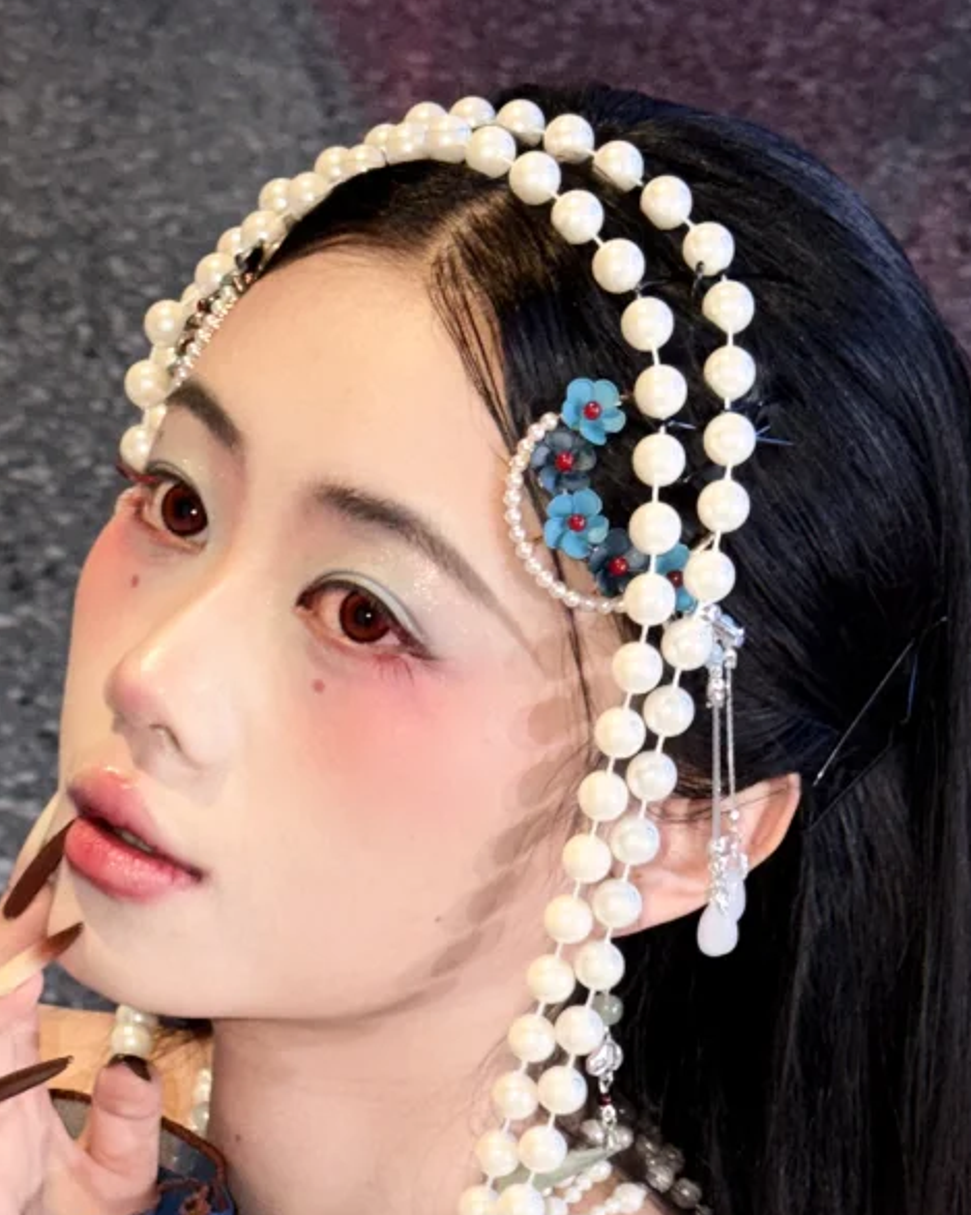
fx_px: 4134
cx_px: 265
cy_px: 1358
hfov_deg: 13.4
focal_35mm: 115
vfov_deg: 16.2
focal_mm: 6.76
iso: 50
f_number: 1.78
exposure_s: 1/17
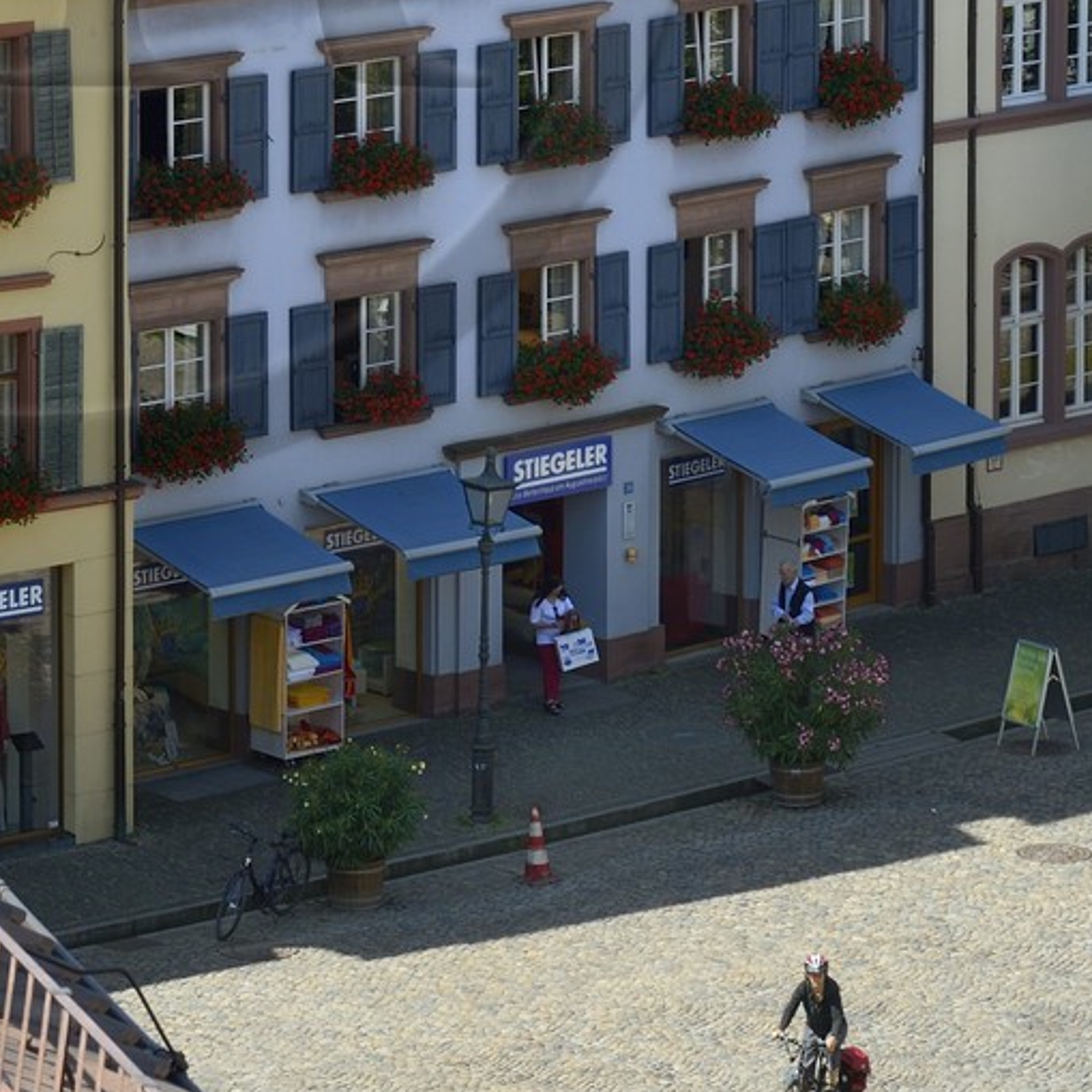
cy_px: -174
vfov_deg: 9.2
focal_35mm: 187
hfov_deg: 9.3
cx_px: 28
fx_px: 6674
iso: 200
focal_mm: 70
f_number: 11
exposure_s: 1/125
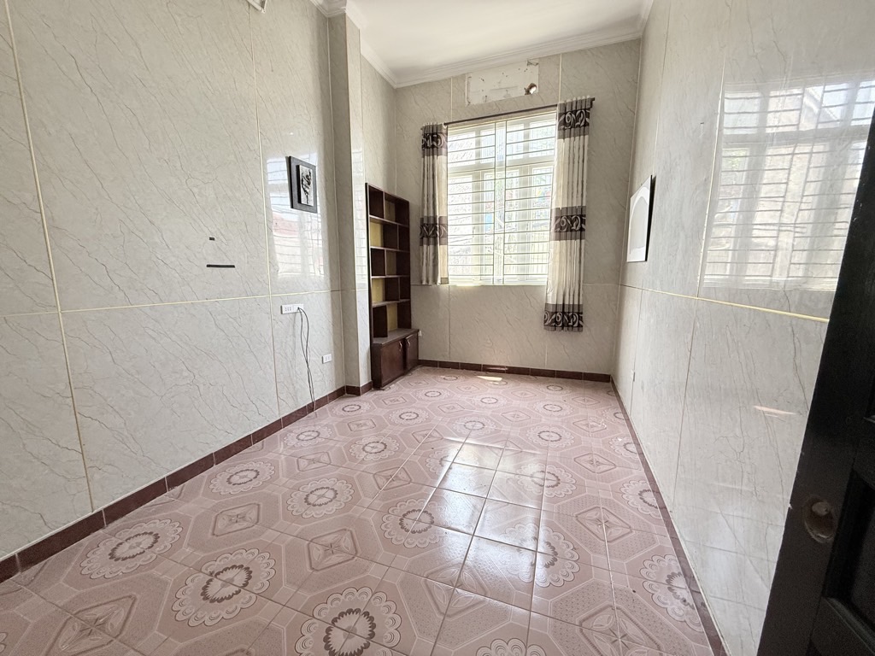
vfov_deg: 85.7
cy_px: 328
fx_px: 354
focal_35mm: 14
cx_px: 438
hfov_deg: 102.1
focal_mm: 2.22
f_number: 2.2
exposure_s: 1/99
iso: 200
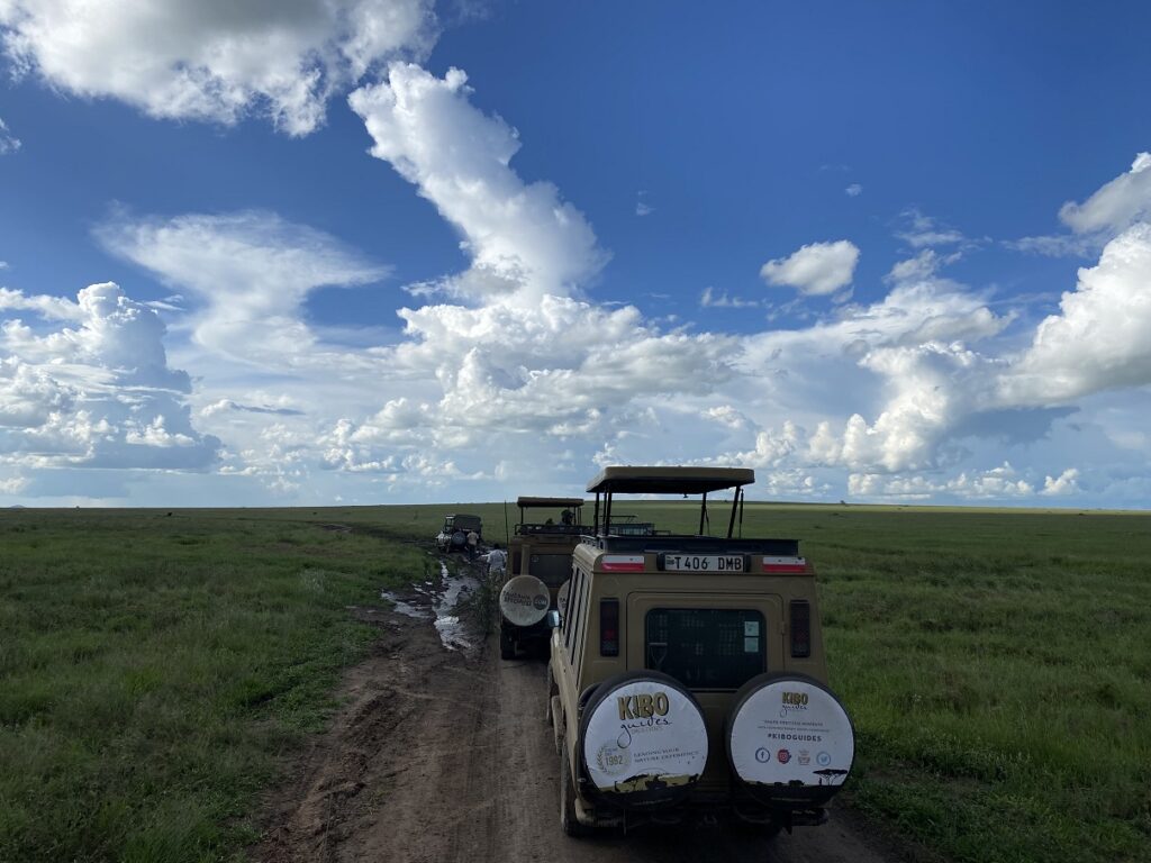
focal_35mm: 26
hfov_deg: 67.3
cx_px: 576
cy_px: 432
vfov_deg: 53.1
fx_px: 865
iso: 32
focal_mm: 4.25
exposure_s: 1/4274
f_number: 1.8
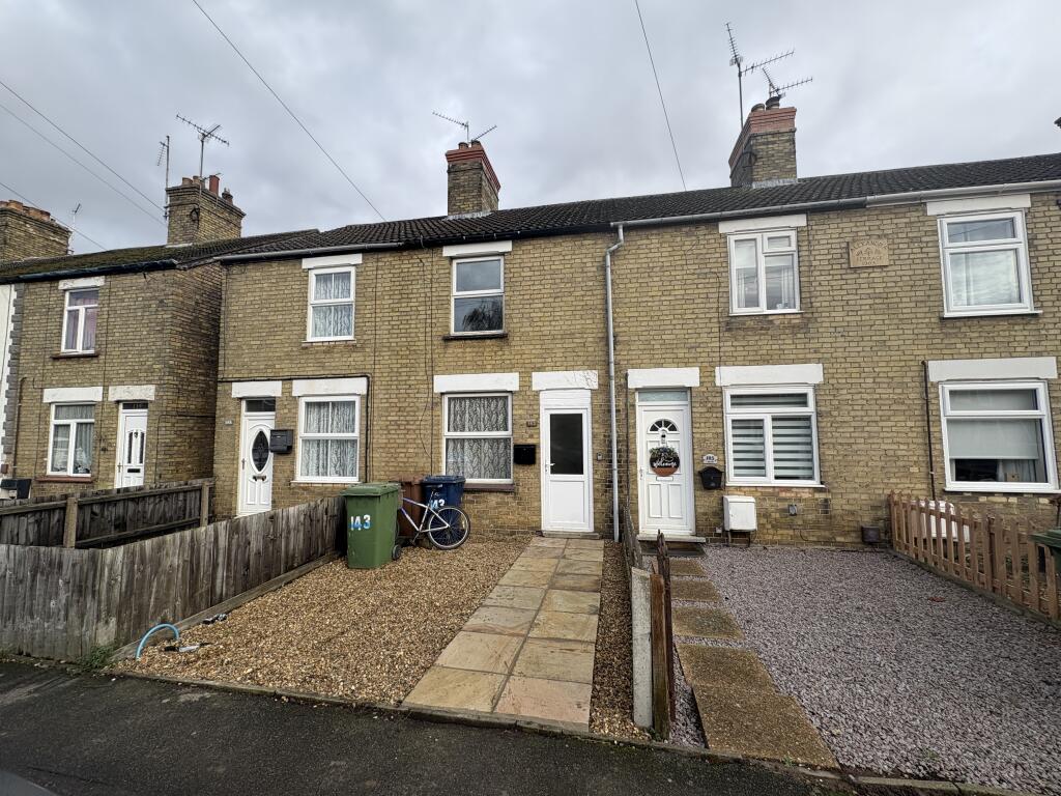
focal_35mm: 14
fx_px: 429
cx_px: 530
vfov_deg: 85.7
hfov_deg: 102.1
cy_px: 398
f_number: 2.2
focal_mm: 2.22
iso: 40
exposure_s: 1/664
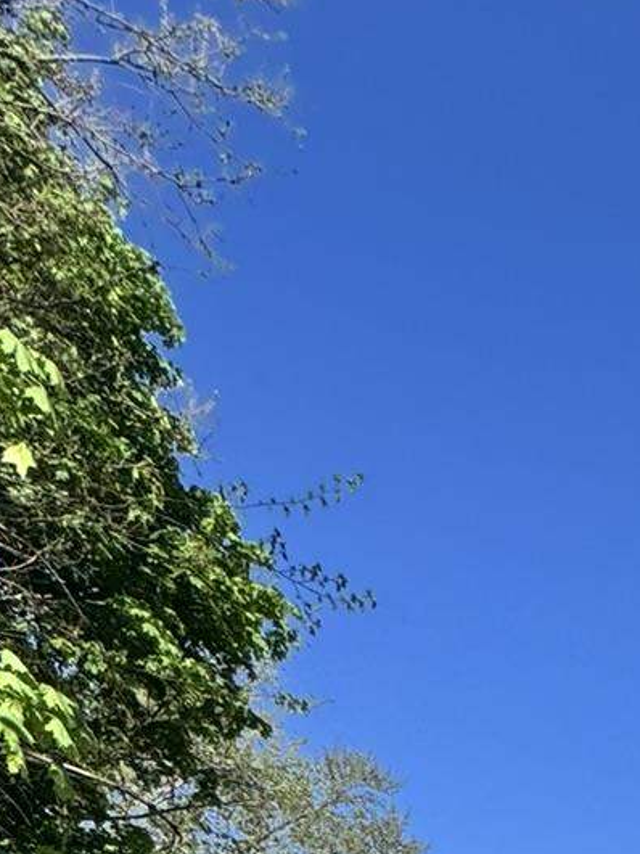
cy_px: 1607
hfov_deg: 20.2
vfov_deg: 20.9
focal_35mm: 54
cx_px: 1122
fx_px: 1332
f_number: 2.2
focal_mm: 2.22
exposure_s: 1/2028
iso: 50
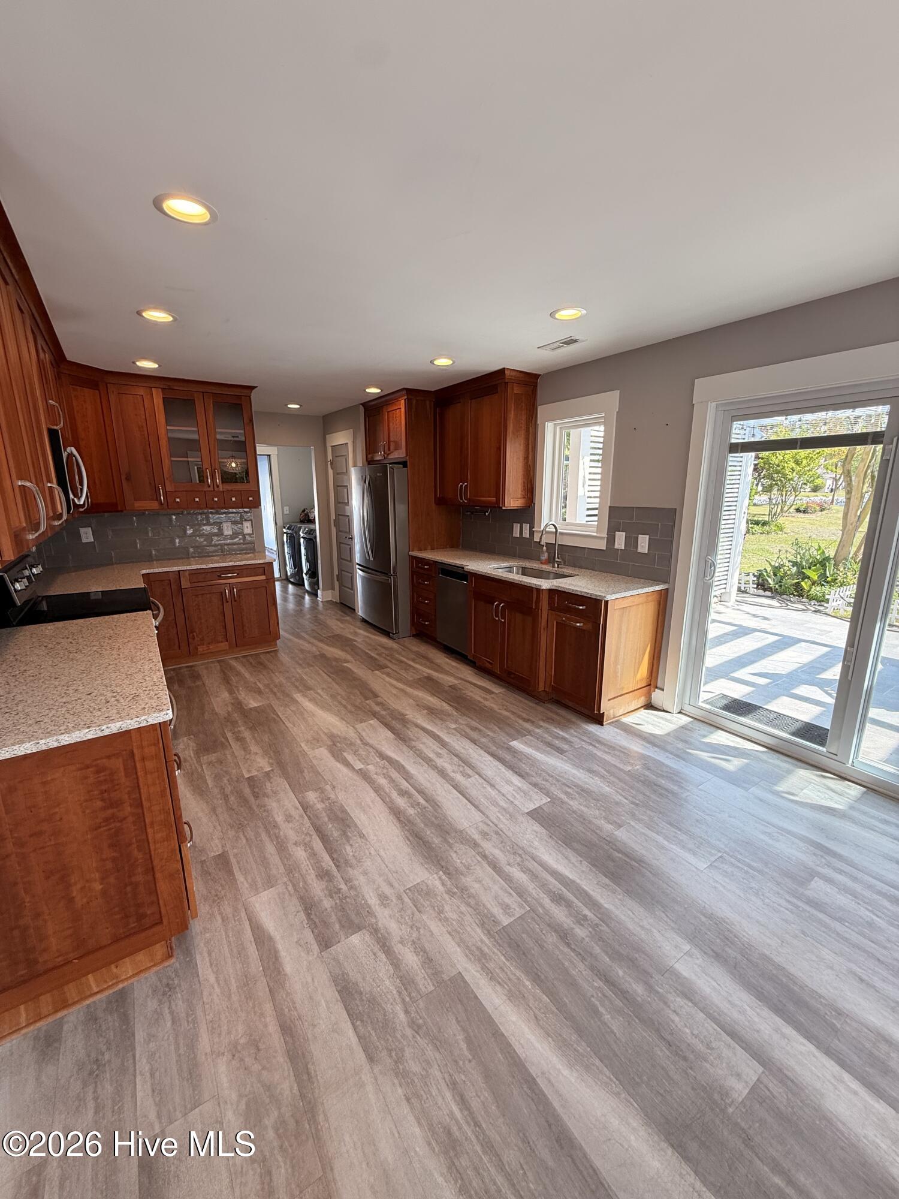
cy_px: 600
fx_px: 485
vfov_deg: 102.1
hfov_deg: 85.7
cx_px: 450
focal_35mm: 14
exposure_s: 1/120
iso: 80
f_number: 2.2
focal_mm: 2.22
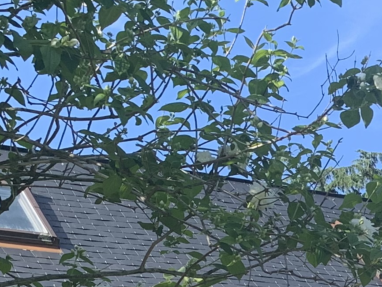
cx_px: 596
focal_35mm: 121
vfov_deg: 11.2
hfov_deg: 14.9
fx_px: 1336
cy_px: 552
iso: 25
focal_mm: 4.25
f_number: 1.8
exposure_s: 1/849
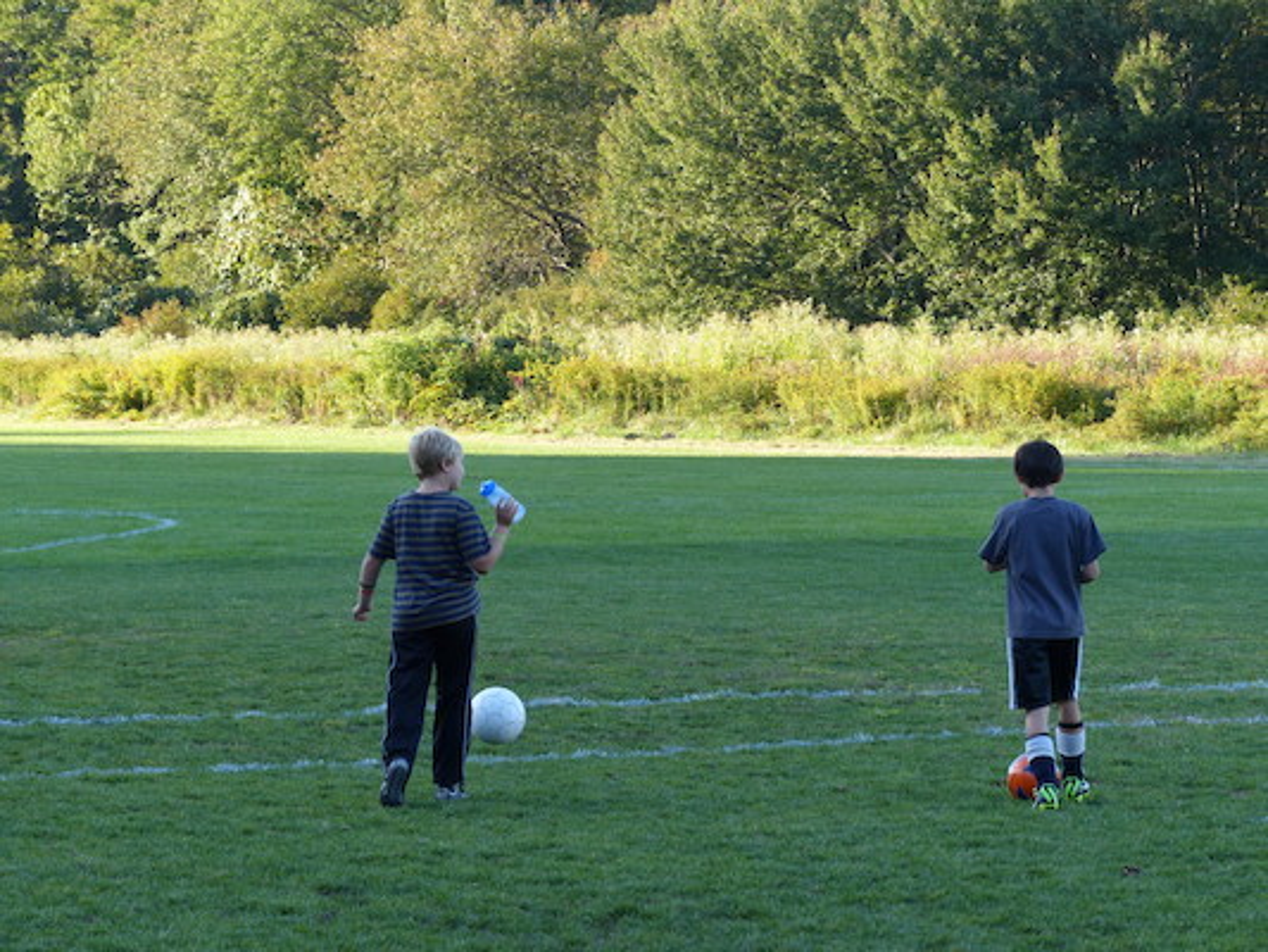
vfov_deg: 8.3
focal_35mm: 178
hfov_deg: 11.1
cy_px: 476
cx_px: 634
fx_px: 6522
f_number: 3.5
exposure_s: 1/125
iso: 100
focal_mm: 32
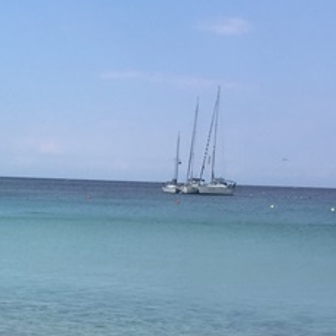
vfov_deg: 19.4
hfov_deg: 18.3
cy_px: 254
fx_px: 977
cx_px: -91
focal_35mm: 89
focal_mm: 4.15
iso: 32
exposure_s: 1/1980
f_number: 2.2
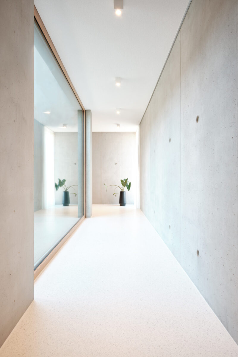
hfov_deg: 59.5
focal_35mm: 21
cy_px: 178
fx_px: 208
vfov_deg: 81.2
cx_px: 119
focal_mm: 14
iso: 200
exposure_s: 1/2
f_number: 10
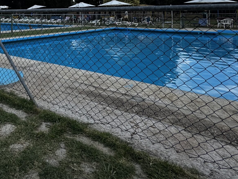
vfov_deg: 41.3
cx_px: 9
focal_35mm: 31
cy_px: 13
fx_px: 213
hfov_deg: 49.5
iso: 50
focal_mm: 2.22
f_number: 2.2
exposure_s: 1/1927
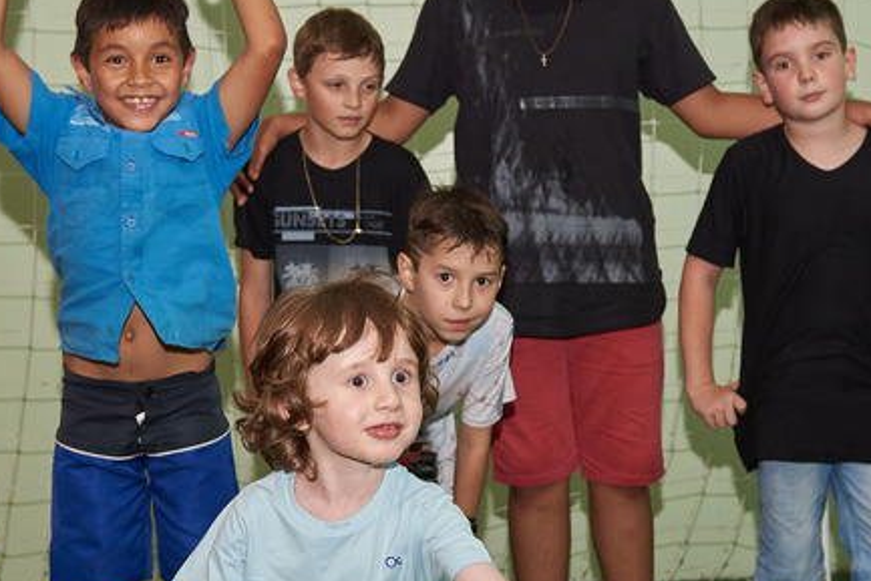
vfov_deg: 14.1
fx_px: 2348
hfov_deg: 21.0
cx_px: 376
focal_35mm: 97
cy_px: 409
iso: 400
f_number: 3.5
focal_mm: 35
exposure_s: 1/160
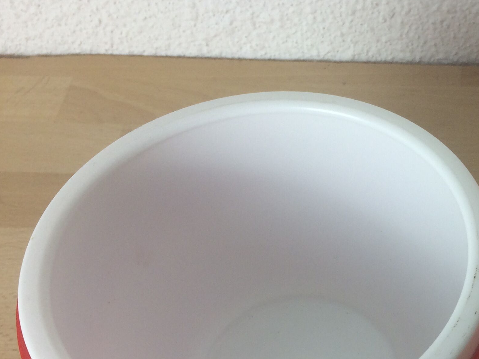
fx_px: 830
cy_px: 316
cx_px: 444
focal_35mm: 60
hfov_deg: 30.6
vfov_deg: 23.8
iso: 40
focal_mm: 4.15
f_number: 2.2
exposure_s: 1/50
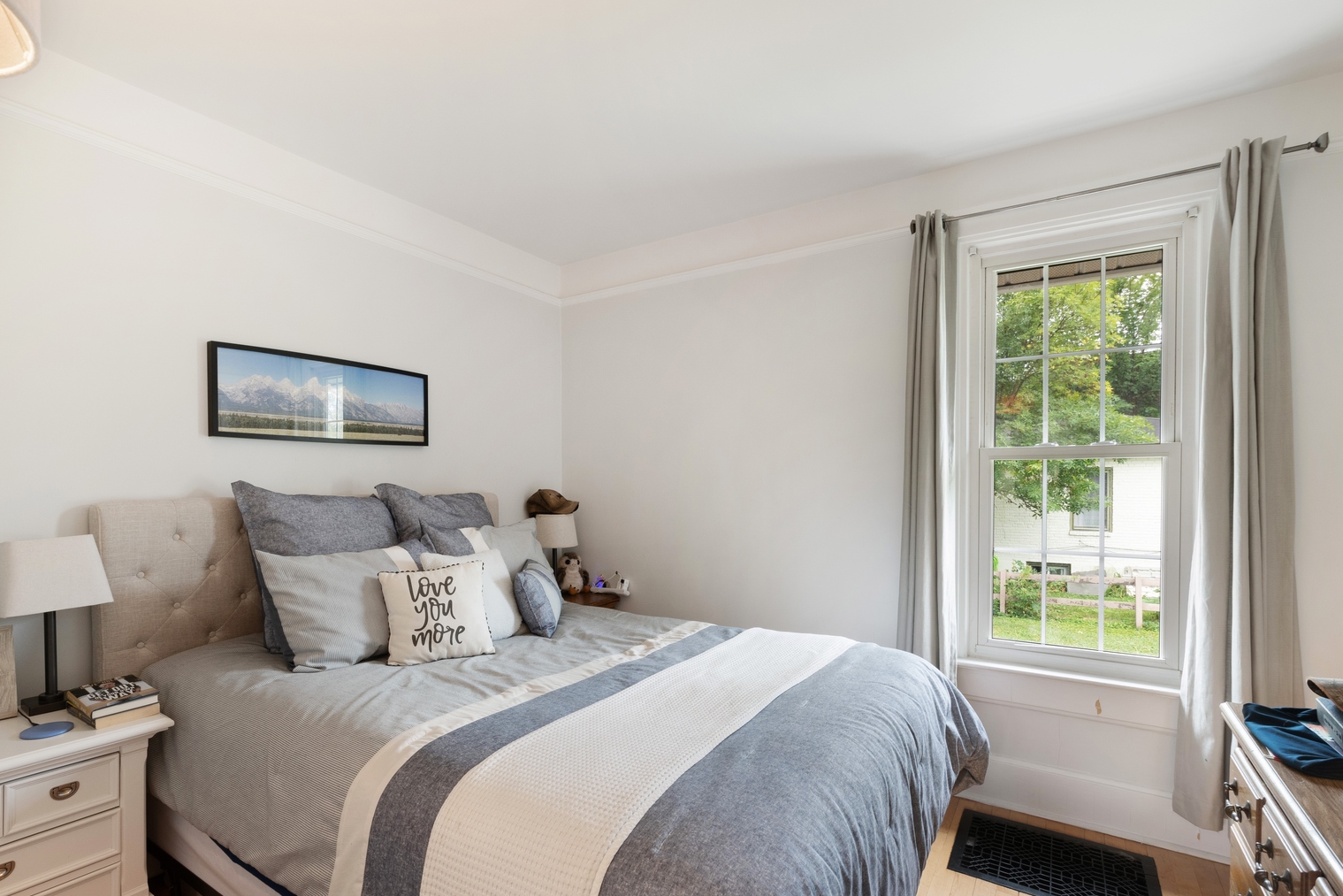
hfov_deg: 96.6
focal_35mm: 16
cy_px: 472
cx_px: 636
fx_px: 597
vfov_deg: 73.7
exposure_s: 1/1.67
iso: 200
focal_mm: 10
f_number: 8
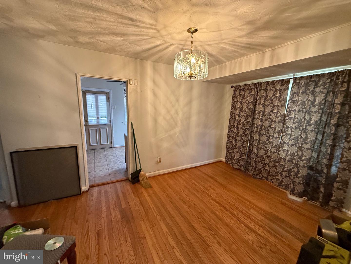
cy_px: 132
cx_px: 176
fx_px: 142
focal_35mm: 14
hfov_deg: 102.1
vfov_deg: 85.7
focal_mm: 2.22
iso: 500
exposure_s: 1/60
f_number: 2.2
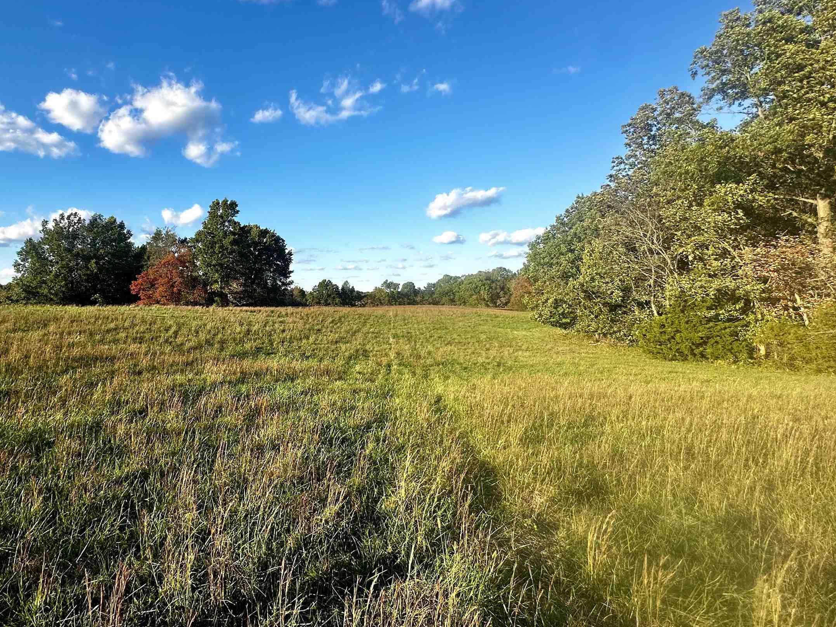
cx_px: 292
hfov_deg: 79.5
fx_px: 483
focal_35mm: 20
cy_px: 292
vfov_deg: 65.9
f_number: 2.2
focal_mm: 2.22
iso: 50
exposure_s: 1/1208
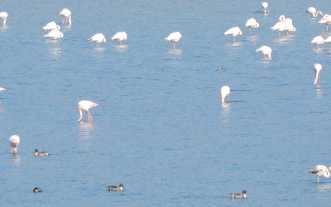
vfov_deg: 1.1
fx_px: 10970
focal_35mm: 1216
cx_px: 146
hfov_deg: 1.7
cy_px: 75
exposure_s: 1/400
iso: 125
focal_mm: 136
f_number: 5.9
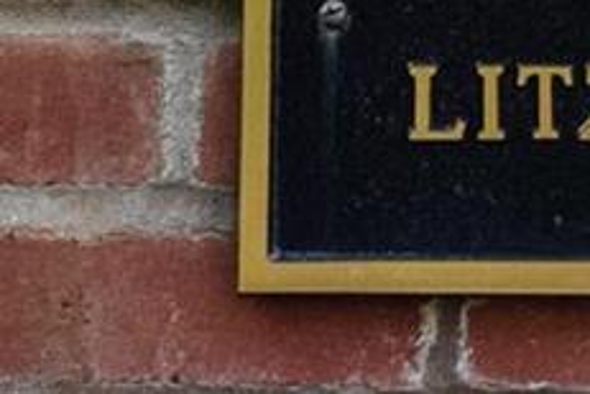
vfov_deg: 5.8
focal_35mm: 235
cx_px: 1022
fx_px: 3851
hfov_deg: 8.5
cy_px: -279
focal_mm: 17
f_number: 10
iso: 400
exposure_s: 1/50
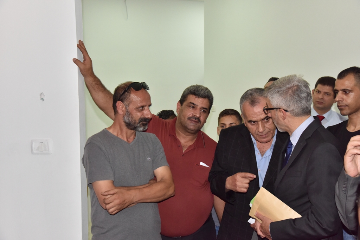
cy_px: 120
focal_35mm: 48
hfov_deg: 41.1
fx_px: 480
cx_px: 180
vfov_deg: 28.1
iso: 3200
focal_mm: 48
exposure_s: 1/200
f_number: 7.1
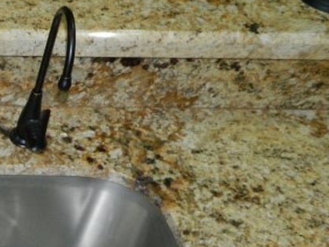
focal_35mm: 81
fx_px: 771
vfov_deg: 18.1
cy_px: 185
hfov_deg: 21.1
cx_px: -136
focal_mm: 4.5
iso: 200
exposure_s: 1/30
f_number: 3.1
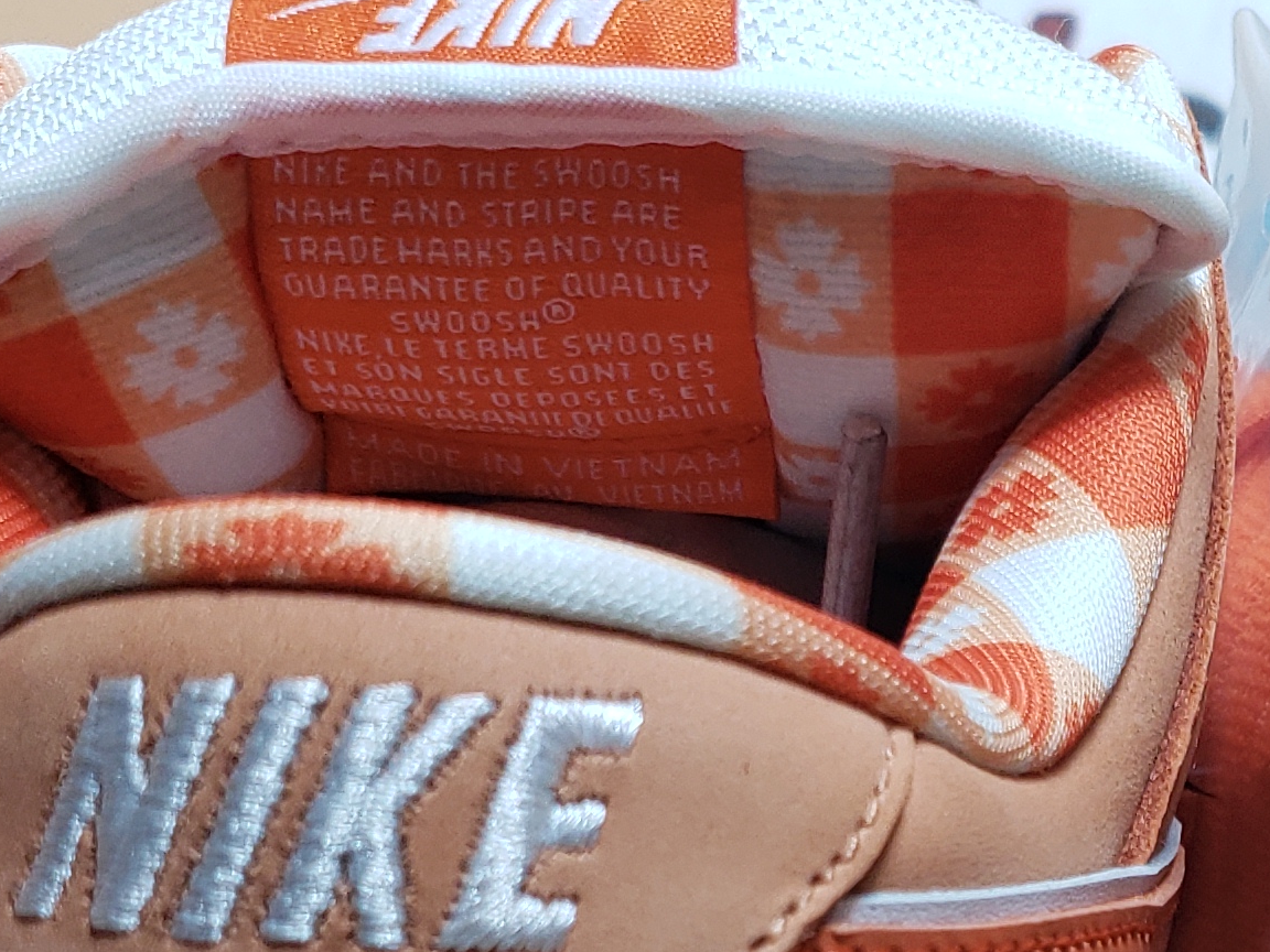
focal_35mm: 91
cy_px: 1280
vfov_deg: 15.4
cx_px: 1247
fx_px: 3339
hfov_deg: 20.9
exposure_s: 1/410
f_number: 1.5
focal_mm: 4.3
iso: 50
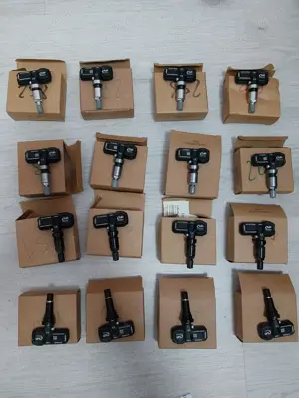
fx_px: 299
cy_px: 199
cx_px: 150
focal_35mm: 26
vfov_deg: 67.3
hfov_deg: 53.1
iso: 320
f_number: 1.8
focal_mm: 4
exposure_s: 1/50
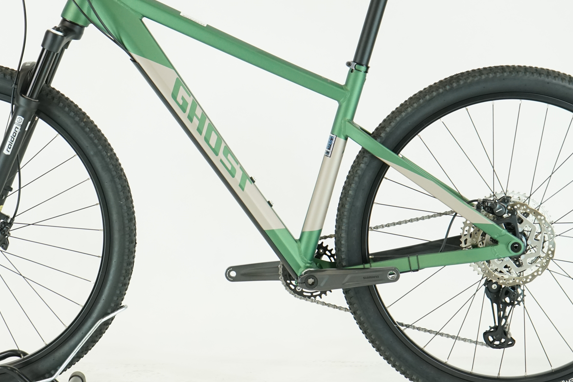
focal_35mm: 92
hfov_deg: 22.1
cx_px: 239
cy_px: 129
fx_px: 1464
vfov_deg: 14.8
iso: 1600
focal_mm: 58
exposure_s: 1/200
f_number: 5.6
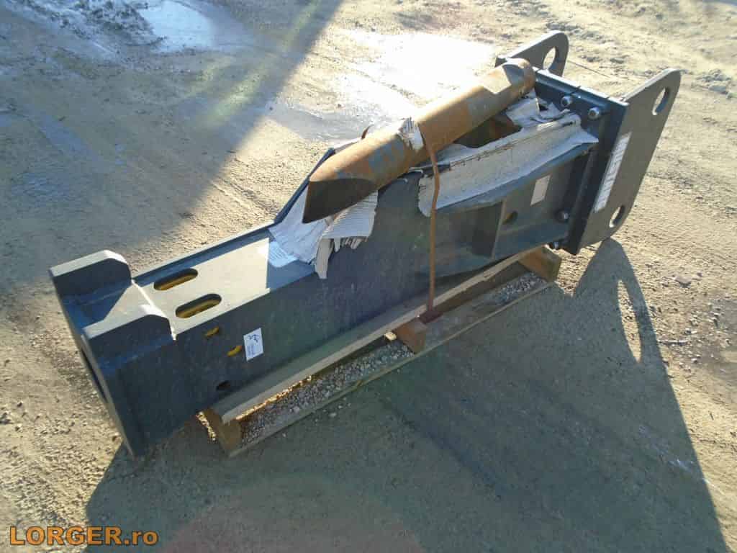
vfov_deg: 53.1
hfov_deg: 67.3
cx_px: 368
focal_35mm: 26
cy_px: 276
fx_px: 554
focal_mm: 4.6
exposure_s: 1/200
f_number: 3.2
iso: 100
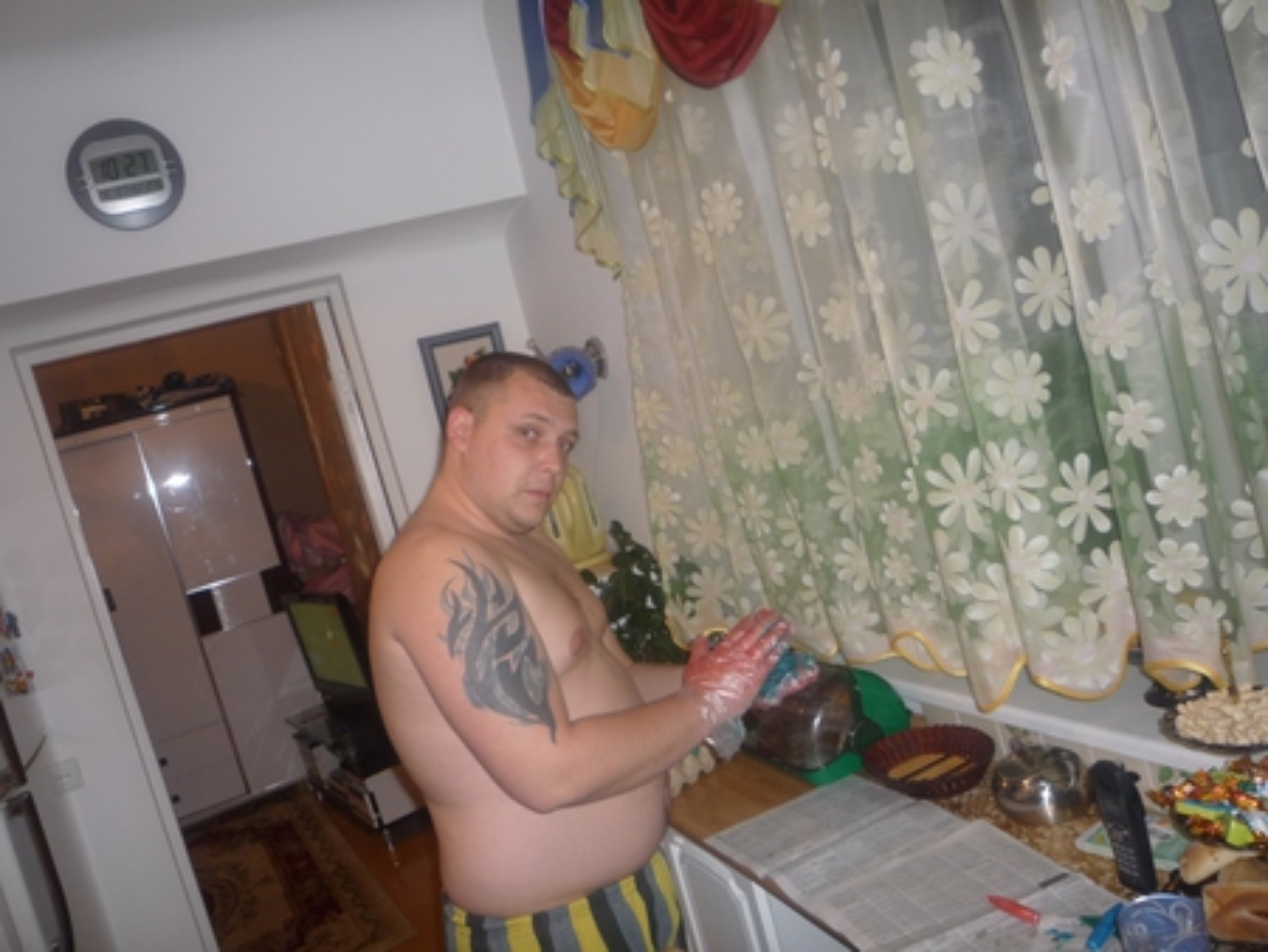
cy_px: 476
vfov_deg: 46.8
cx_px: 634
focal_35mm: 30
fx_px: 1100
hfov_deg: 59.9
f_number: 3.3
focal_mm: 5.2
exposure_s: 1/30
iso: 125
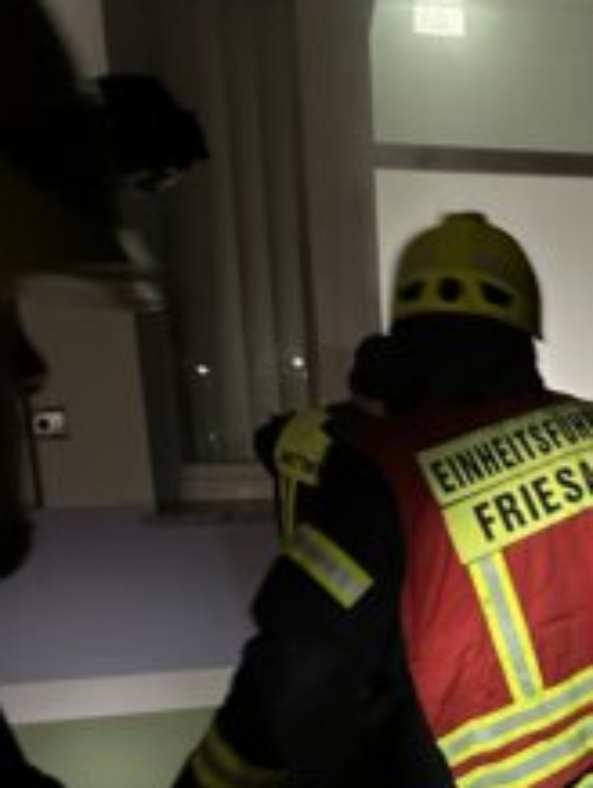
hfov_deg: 31.6
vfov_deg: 40.3
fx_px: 1003
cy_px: 680
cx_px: 521
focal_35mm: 44
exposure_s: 1/28
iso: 1000
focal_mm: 6.86
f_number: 1.78
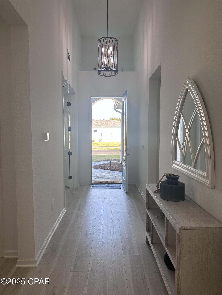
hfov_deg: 56.8
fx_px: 205
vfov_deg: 71.6
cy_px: 148
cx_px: 111
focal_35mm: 24
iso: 80
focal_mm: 6.86
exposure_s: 1/309
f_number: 1.78
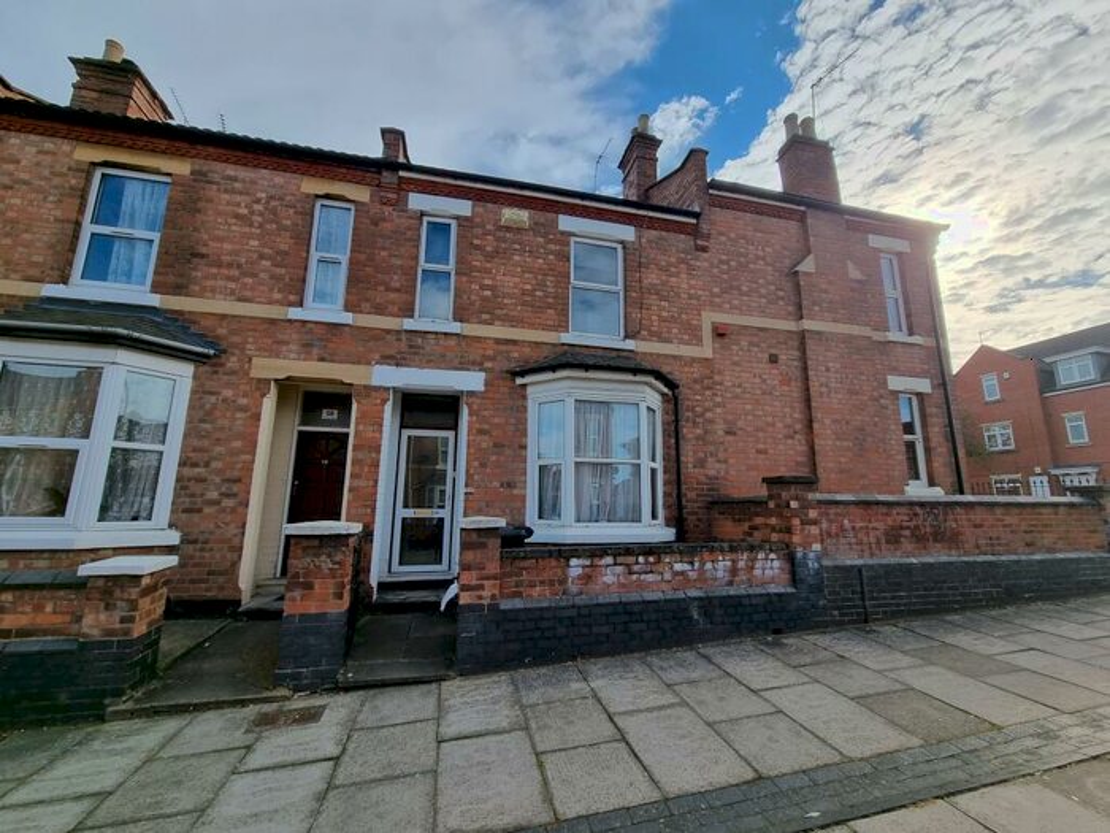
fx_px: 417
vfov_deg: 89.9
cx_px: 555
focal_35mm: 13
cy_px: 416
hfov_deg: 106.2
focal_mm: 2.2
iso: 50
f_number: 2.2
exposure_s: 1/1432
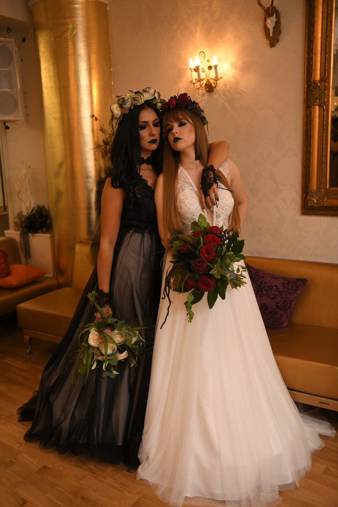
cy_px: 254
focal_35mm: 34
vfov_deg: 55.8
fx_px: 479
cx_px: 169
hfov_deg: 38.9
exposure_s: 1/250
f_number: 2.8
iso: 640
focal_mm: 34
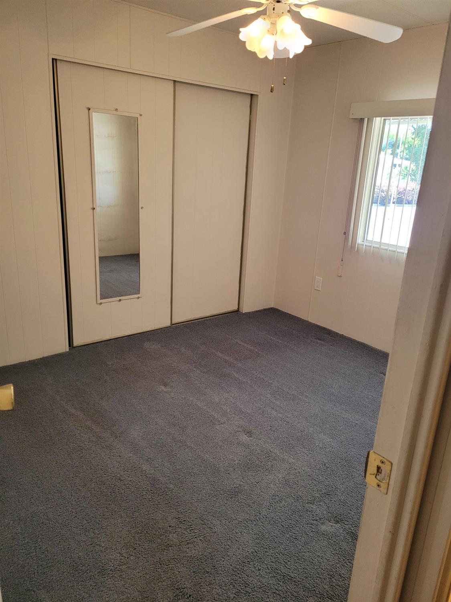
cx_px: 226
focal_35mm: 26
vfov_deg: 67.3
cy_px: 301
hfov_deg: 53.1
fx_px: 452
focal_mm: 5.4
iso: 320
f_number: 1.8
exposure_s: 1/120
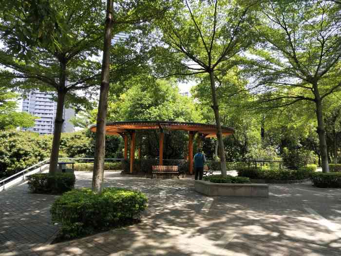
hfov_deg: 60.0
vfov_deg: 46.8
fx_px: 296
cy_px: 128
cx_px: 170
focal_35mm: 30
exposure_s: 1/588
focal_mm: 3.95
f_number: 1.8
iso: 65
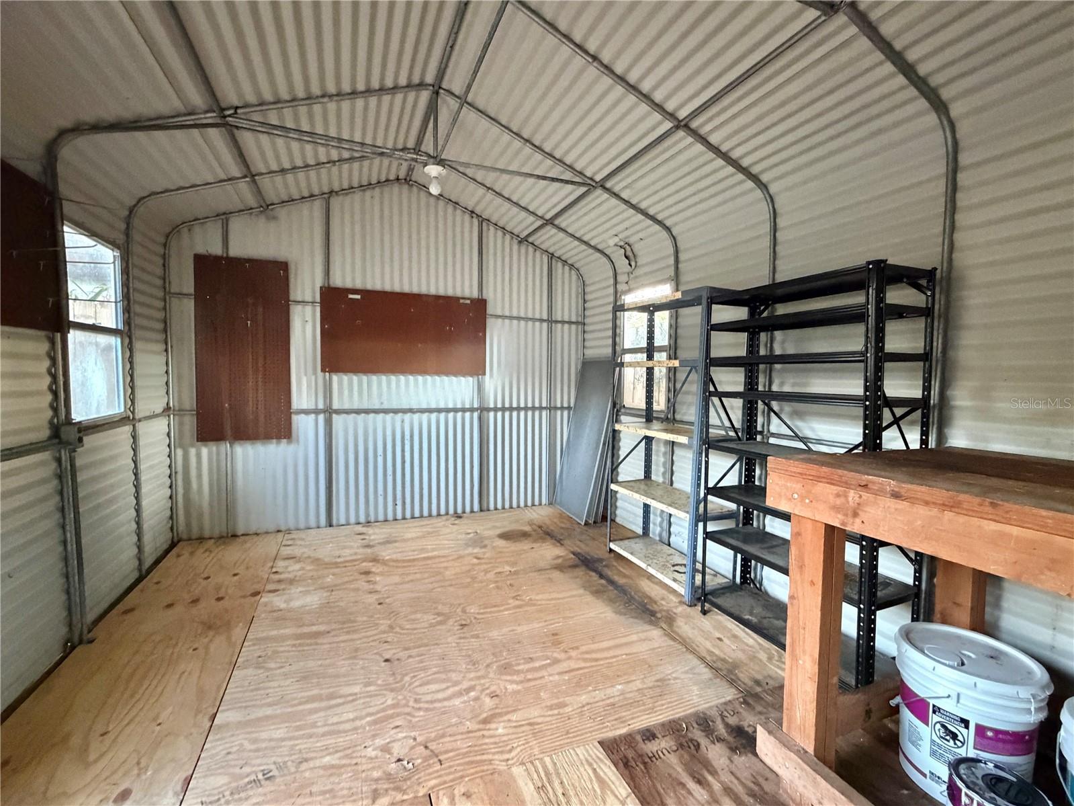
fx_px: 434
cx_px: 537
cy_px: 403
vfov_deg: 85.7
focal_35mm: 14
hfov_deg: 102.1
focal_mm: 2.22
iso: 1250
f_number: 2.2
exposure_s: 1/57
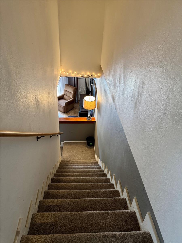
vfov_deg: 71.6
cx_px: 91
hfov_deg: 56.8
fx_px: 168
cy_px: 122
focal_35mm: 24
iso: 500
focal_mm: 6.76
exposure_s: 1/60
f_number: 1.78
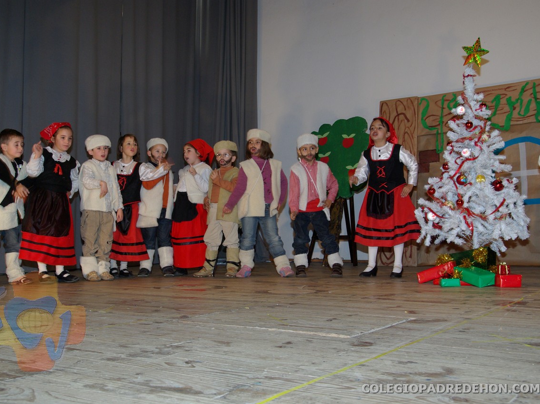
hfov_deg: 47.8
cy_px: 202
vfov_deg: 36.8
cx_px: 244
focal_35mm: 39
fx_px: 608
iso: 400
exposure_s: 1/45
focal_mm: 24
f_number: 5.6
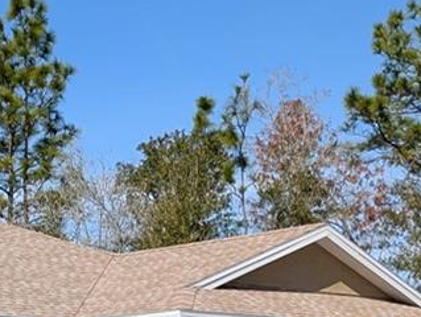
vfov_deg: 11.9
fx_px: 1461
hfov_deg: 16.1
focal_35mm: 120
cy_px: 445
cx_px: 9
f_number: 1.68
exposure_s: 1/1513
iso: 20
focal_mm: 6.9
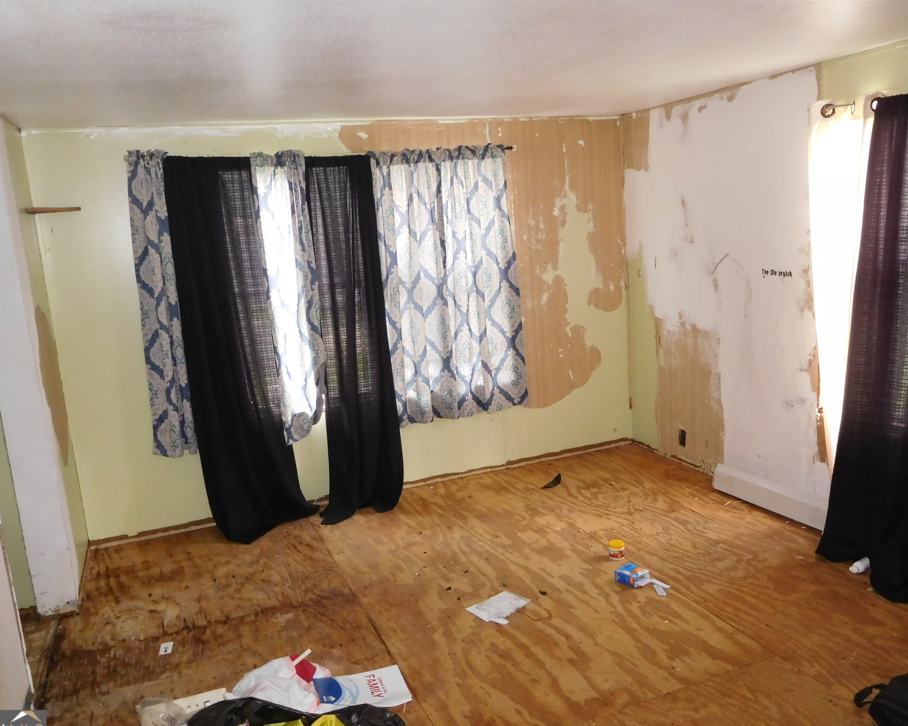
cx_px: 436
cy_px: 371
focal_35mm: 27
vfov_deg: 53.2
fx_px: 726
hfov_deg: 64.0
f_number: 3.4
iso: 560
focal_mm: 4.5
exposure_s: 1/30
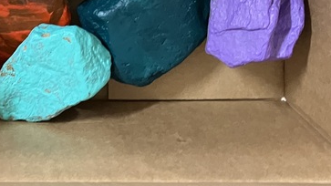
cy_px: -106
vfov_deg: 13.2
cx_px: 6
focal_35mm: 86
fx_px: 755
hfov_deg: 23.8
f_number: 1.8
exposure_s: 1/32
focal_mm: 3.99
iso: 400
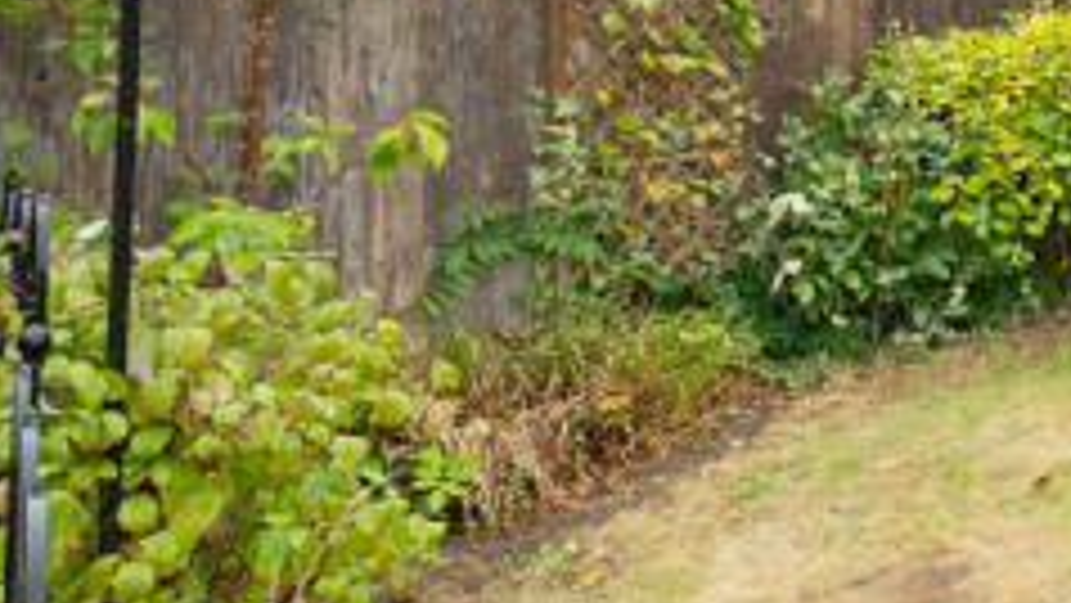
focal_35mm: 46
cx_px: 1467
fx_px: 1307
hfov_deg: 31.4
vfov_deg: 25.6
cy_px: 128
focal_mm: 16
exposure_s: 1/640
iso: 1000
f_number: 7.1
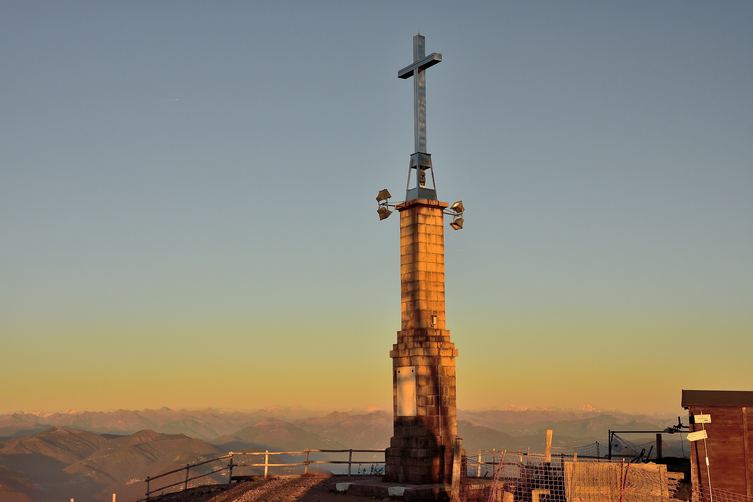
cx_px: 376
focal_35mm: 46
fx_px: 973
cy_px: 251
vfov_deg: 28.9
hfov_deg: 42.3
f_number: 8
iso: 800
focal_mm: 31
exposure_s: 1/400
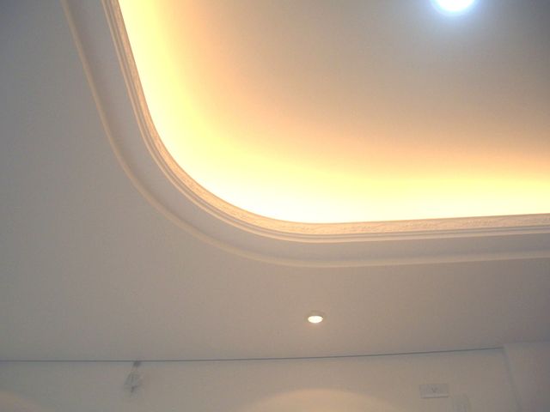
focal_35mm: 35
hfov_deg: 52.6
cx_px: 275
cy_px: 206
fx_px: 556
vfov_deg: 40.7
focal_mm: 5.8
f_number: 2.6
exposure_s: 1/200
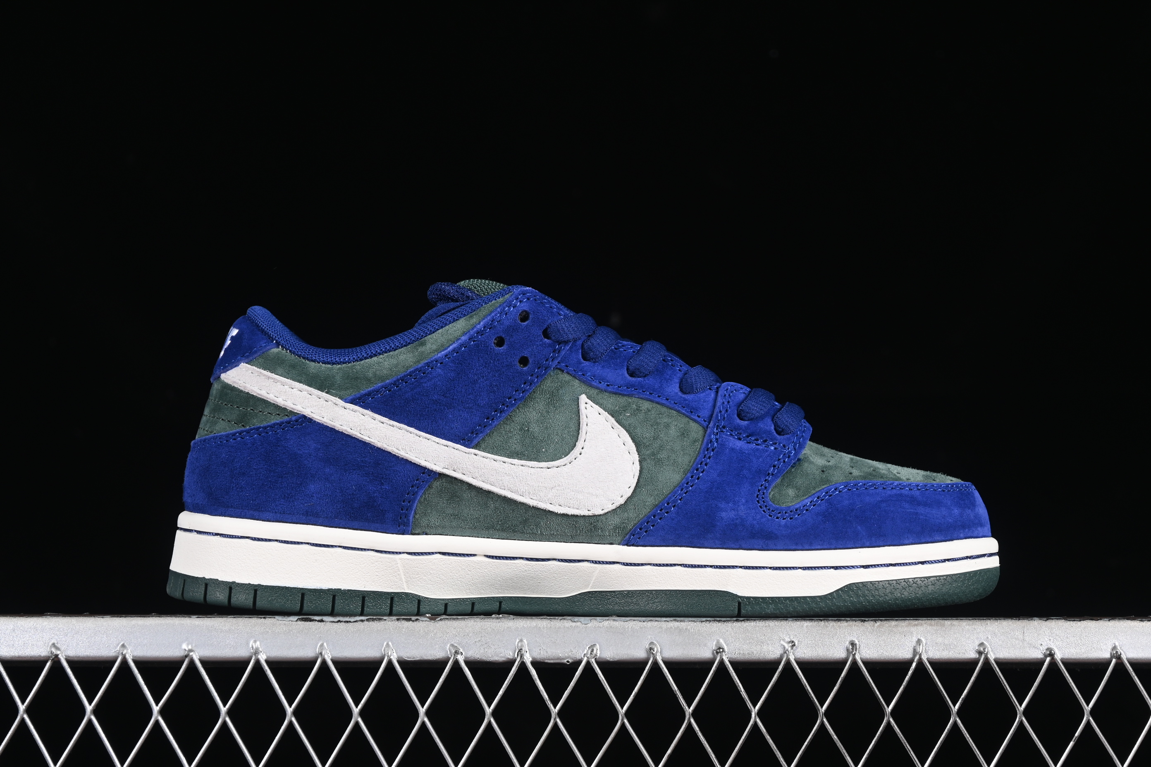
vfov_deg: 18.2
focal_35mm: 75
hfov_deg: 27.0
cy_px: 384
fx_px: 2398
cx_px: 576
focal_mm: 50
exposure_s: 1/80
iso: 160
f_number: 6.3
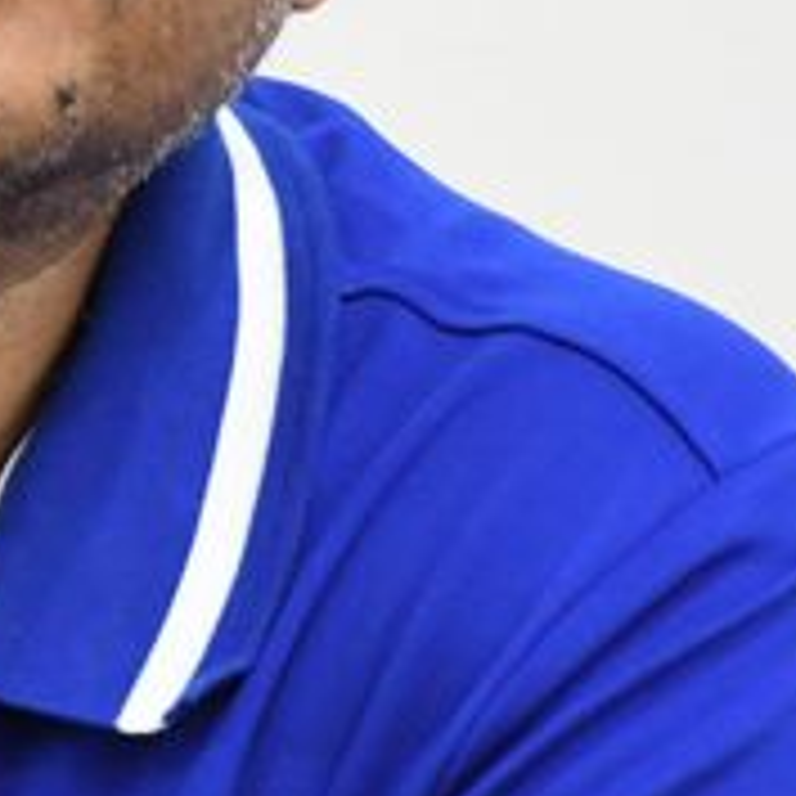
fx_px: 38322
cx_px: -427
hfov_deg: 1.2
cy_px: 200
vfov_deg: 1.2
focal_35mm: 1473
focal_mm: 200
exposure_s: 1/50
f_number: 6.3
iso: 3200
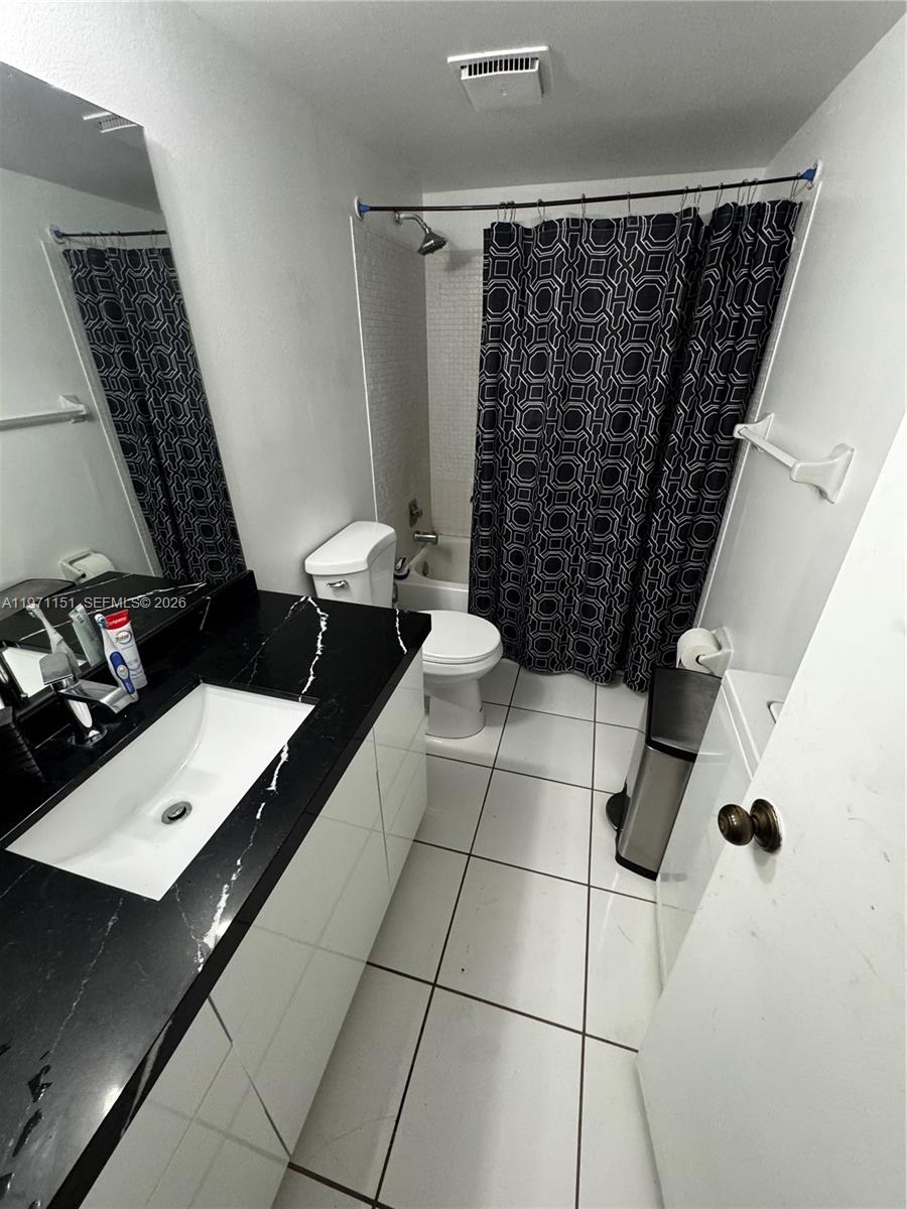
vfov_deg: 102.1
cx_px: 454
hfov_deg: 85.7
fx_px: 489
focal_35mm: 14
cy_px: 604
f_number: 2.2
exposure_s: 1/60
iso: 640
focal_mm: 2.22
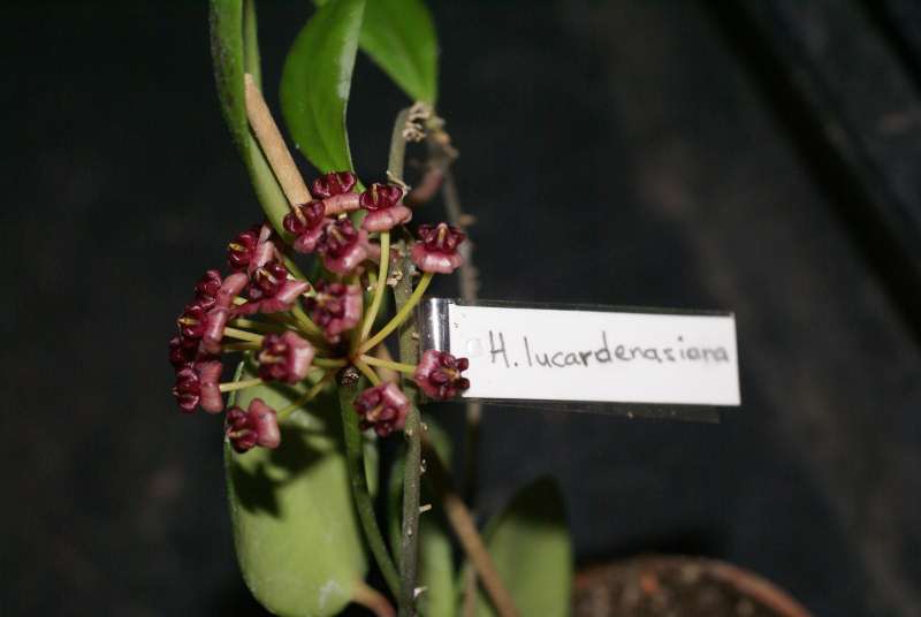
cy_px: 308
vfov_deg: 18.2
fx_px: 1922
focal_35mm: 75
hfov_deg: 27.0
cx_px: 460
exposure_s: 1/80
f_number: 7.1
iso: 400
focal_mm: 50
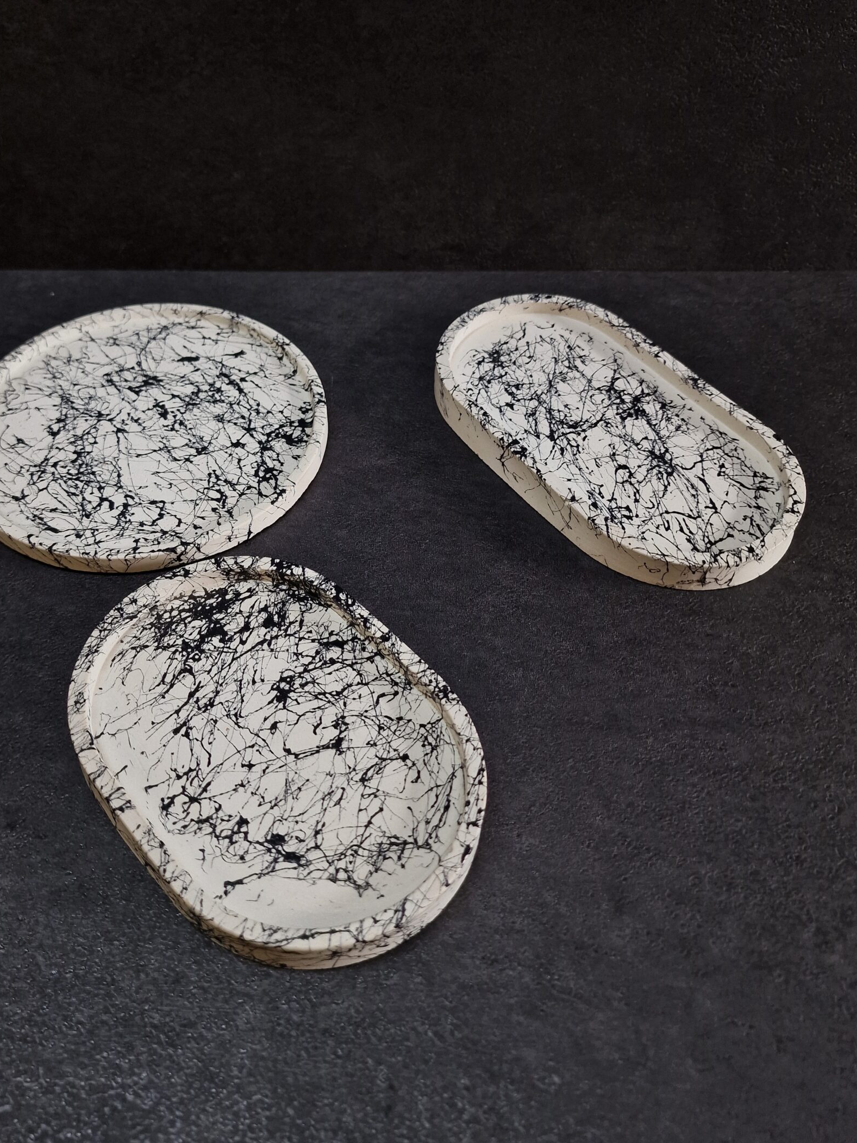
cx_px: 350
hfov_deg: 49.5
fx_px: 924
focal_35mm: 28
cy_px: 518
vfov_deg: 63.3
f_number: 1.8
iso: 50
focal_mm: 6.4
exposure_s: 1/100
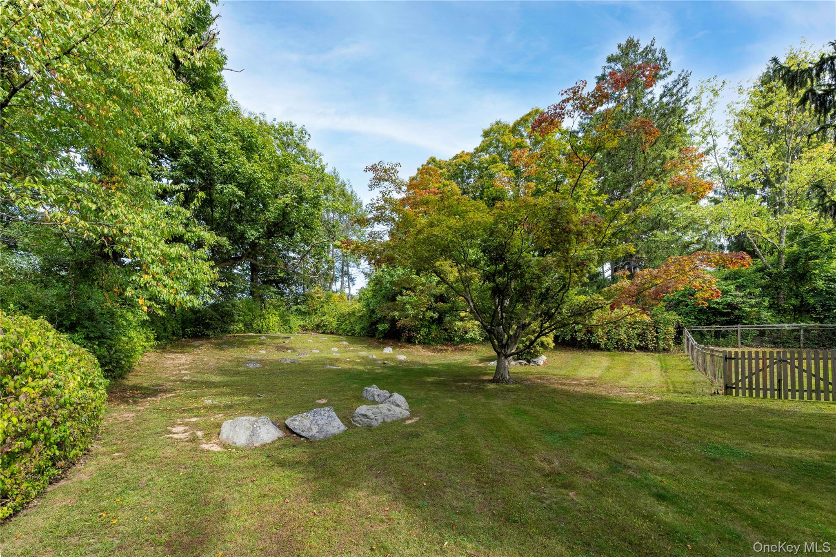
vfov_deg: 81.2
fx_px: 325
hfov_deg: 104.3
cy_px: 278
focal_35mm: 14
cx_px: 418
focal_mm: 14
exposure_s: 1/400
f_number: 10
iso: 320
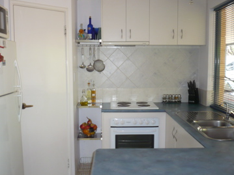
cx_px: 109
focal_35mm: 39
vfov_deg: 36.8
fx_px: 264
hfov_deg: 47.8
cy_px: 93
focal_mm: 5.8
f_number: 2.8
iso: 200
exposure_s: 1/30
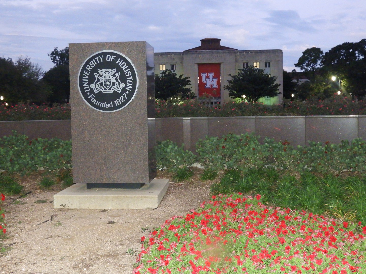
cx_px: 183
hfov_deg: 42.1
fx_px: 476
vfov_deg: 32.2
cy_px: 137
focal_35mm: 45
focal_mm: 8.1
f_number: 4
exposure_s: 1/30
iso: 1600
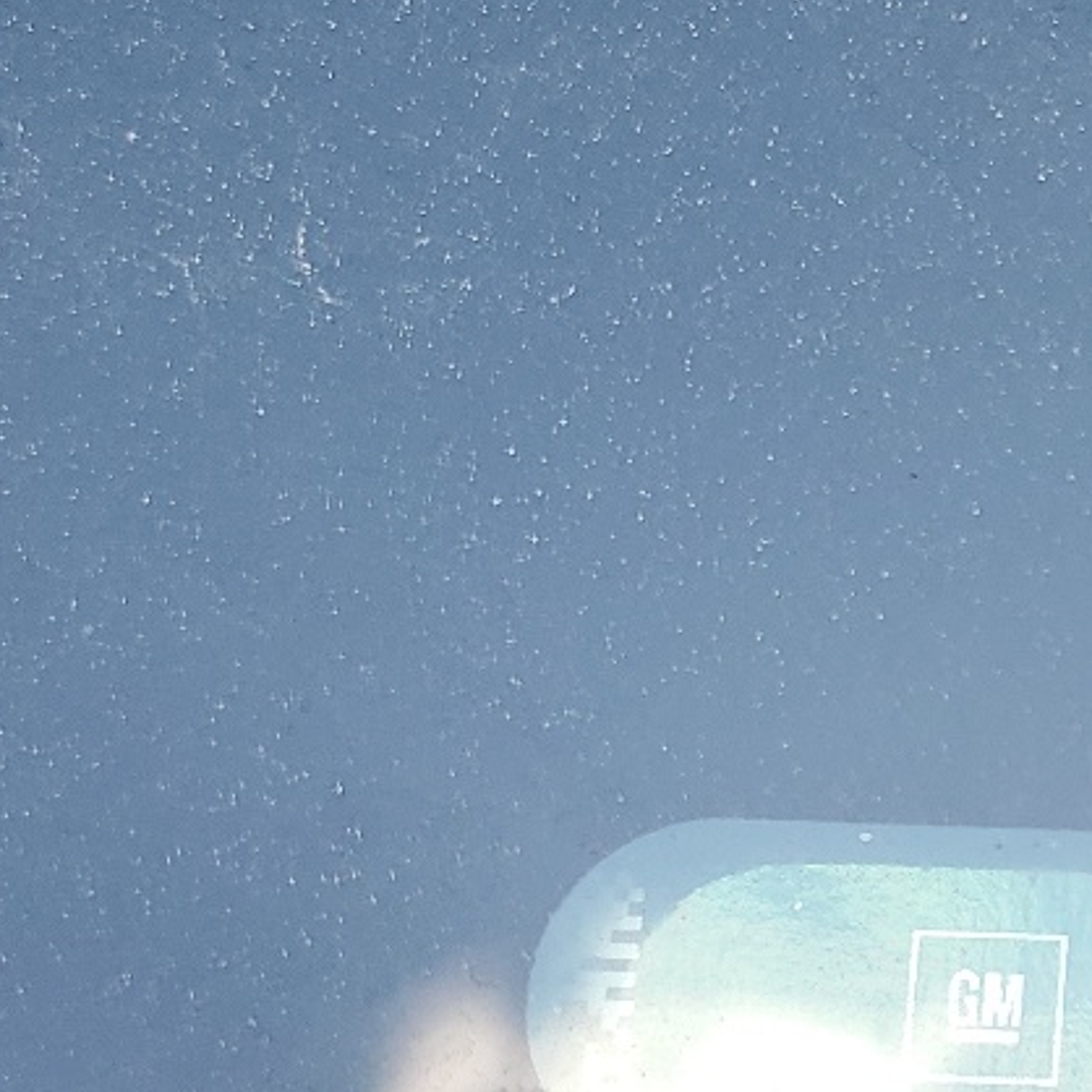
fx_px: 3141
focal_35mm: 88
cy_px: 640
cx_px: 1471
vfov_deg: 19.7
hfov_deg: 18.2
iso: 50
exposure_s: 1/385
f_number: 1.5
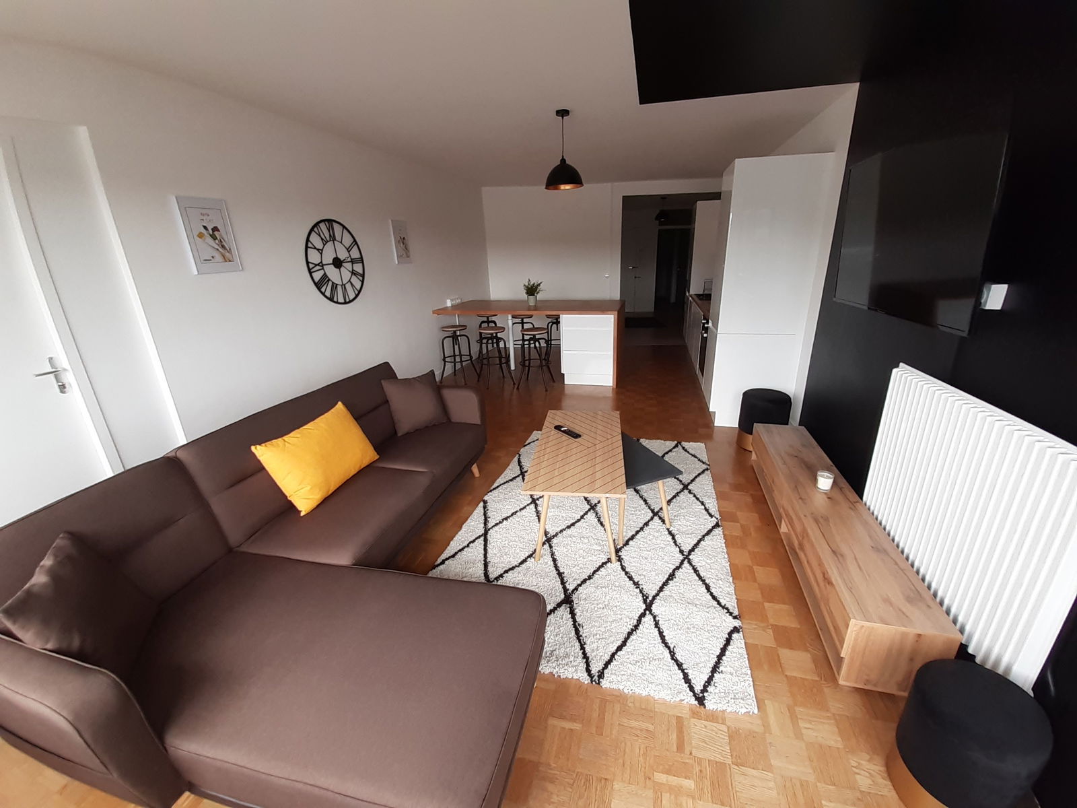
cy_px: 404
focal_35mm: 13
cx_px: 538
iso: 40
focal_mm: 1.13
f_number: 2.2
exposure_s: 1/50
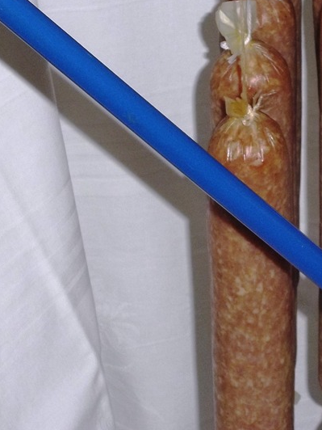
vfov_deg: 13.2
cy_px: 223
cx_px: 295
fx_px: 1860
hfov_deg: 9.8
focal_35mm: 150
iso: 268
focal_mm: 13.9
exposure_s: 1/100
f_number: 5.9
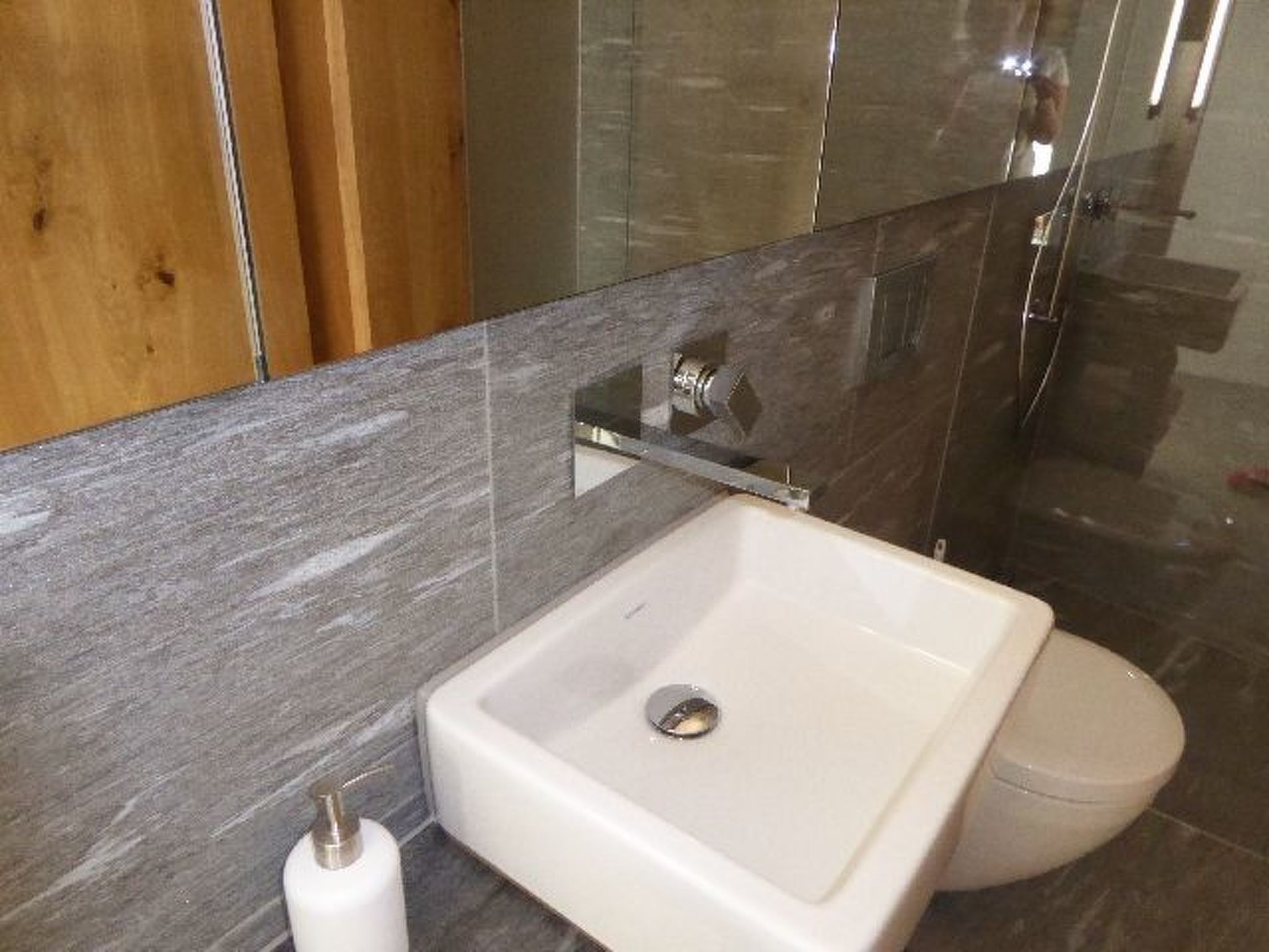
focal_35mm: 25
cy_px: 476
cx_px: 634
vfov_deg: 54.9
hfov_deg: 69.4
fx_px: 916
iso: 800
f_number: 3.3
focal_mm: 4.3
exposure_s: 1/60
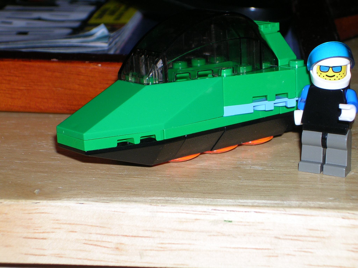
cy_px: 134
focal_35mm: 115
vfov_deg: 12.9
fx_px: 1189
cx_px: 179
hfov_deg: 17.1
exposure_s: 1/60.1
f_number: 4.9
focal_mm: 17.4
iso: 50
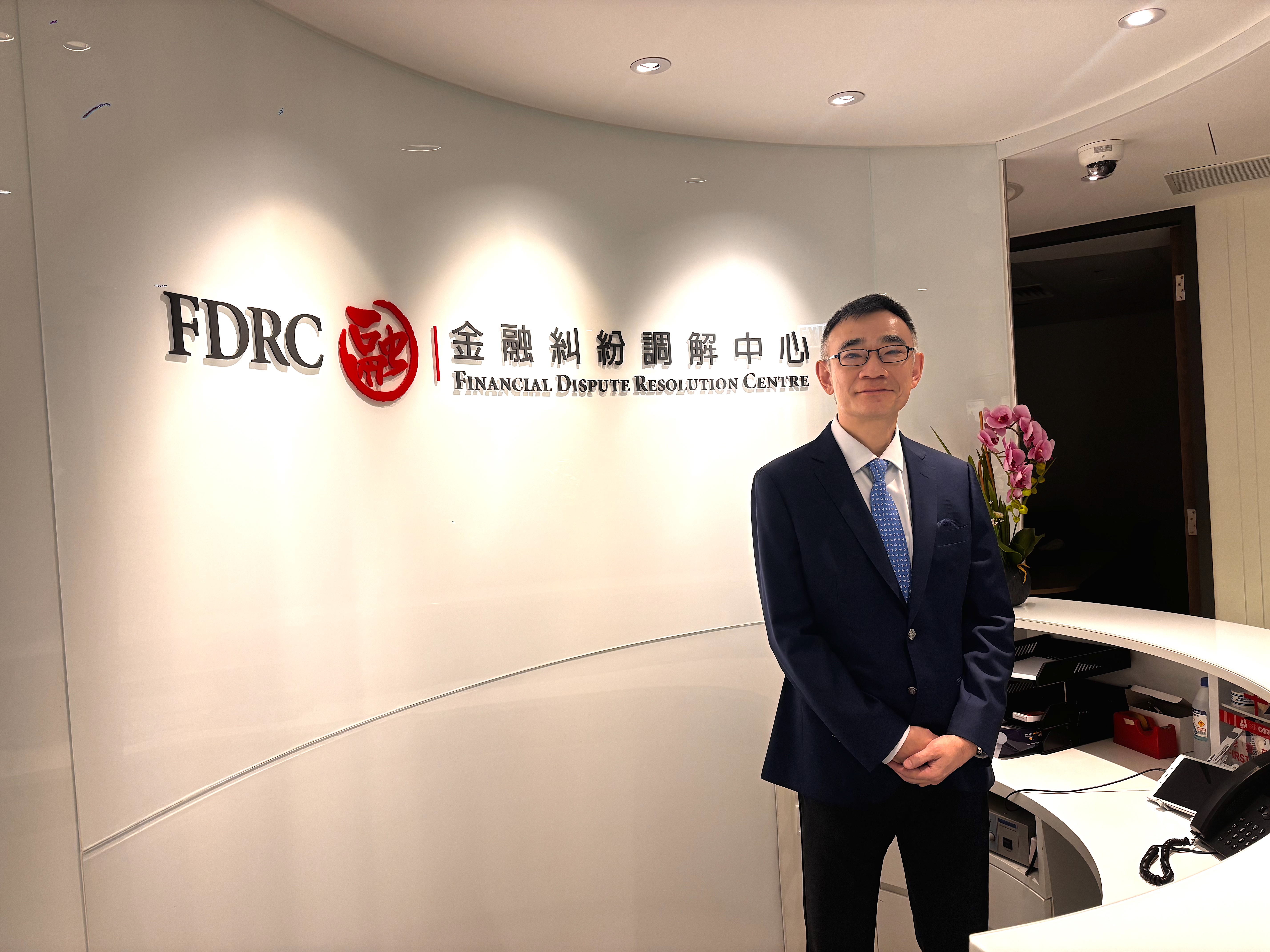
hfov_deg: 67.3
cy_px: 476
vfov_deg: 53.1
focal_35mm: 26
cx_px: 635
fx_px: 954
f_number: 1.6
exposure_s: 1/100
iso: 100
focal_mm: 5.96
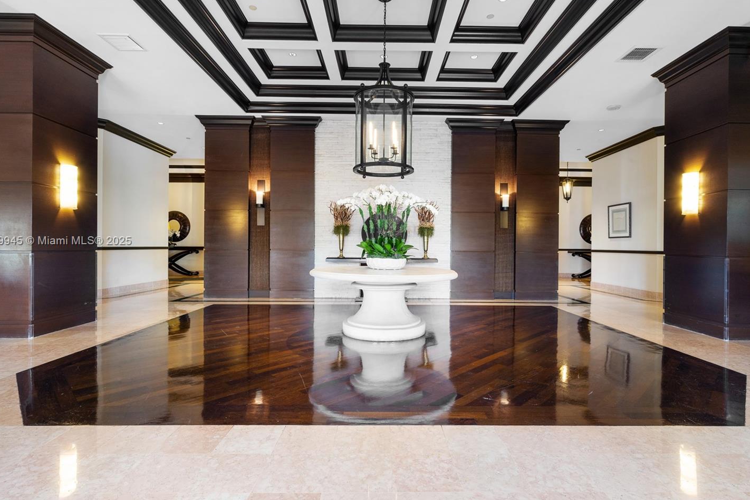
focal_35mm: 19
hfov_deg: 88.2
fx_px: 387
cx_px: 384
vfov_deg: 65.7
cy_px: 242
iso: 250
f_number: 14
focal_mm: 16.5
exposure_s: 1.6
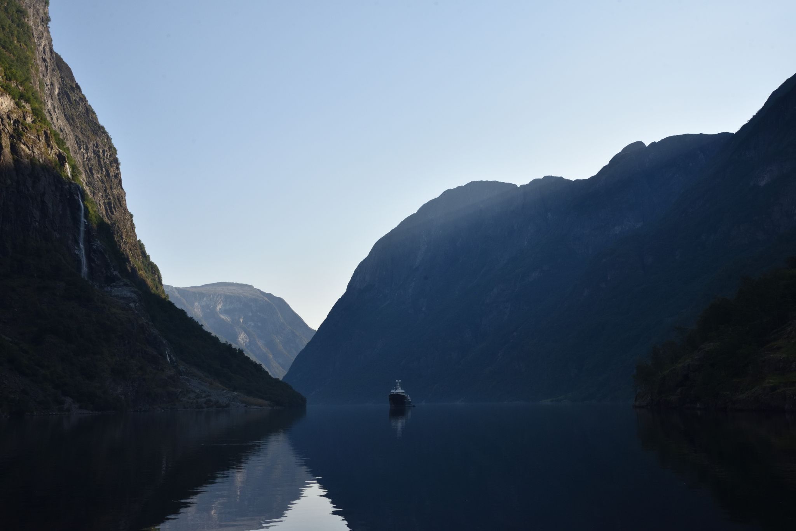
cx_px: 398
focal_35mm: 38
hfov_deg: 50.7
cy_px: 266
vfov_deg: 35.1
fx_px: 840
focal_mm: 38
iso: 1250
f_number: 11
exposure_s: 1/1000
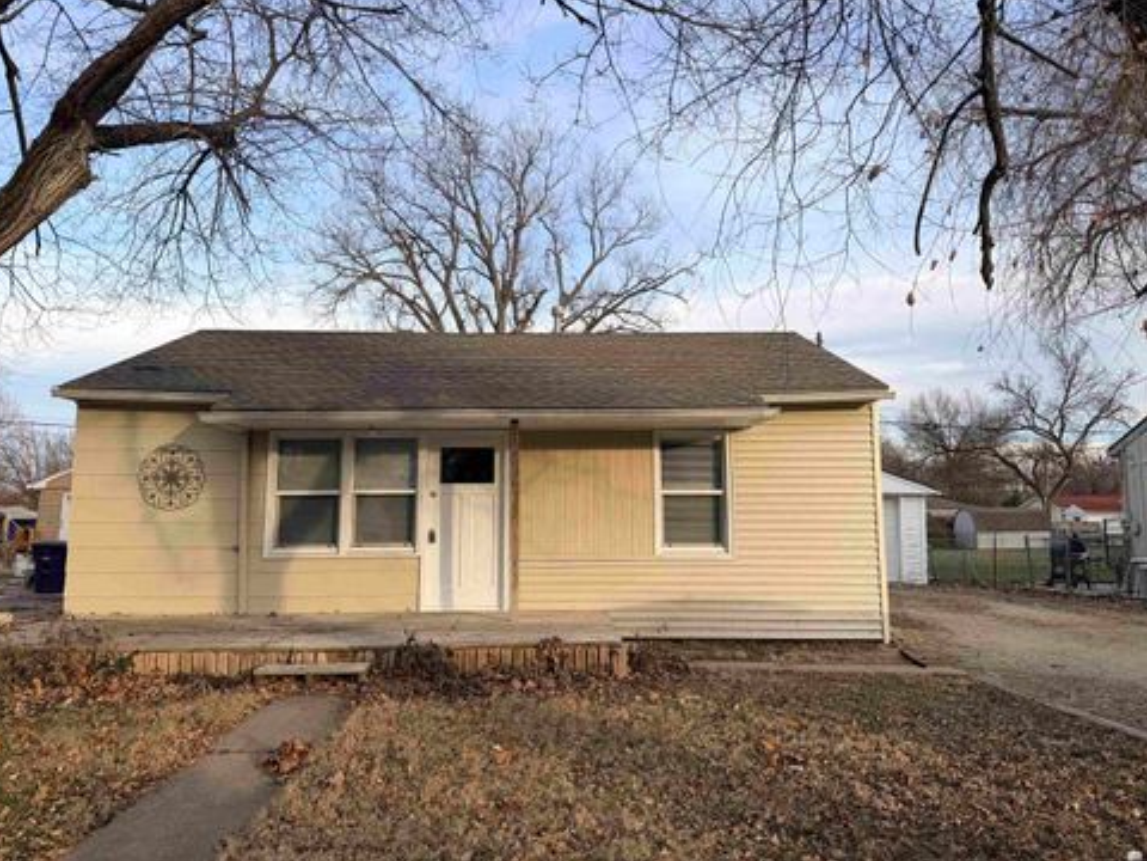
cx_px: 562
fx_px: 828
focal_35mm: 25
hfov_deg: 69.4
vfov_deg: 54.9
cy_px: 432
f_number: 1.78
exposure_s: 1/1437
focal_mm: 6.76
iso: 80
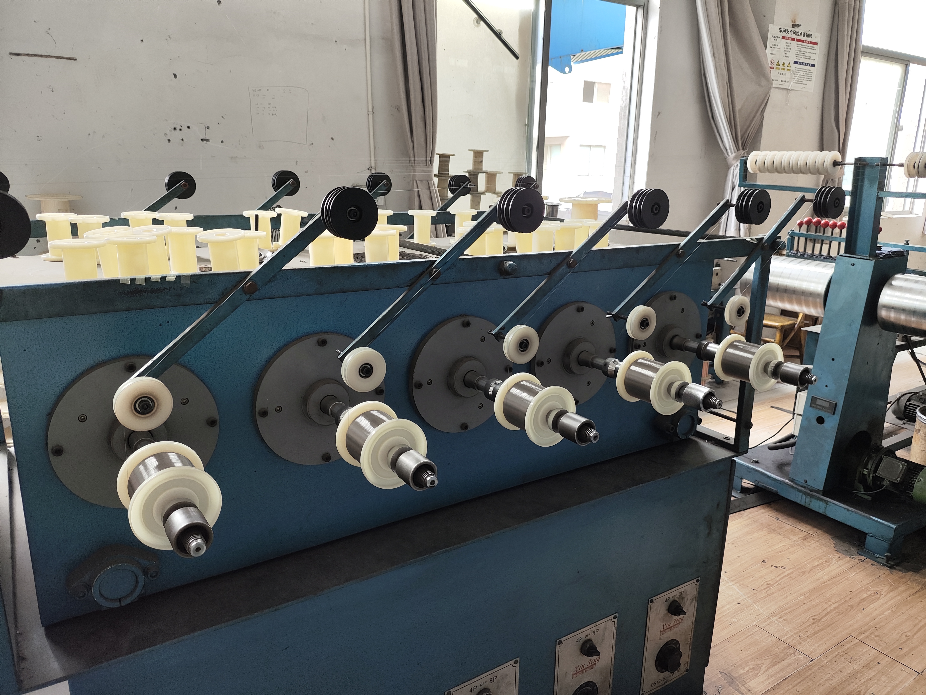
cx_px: 463
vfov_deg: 54.9
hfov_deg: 69.4
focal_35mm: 25
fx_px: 669
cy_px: 348
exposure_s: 1/33.4
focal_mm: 4.71
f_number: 1.79
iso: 70
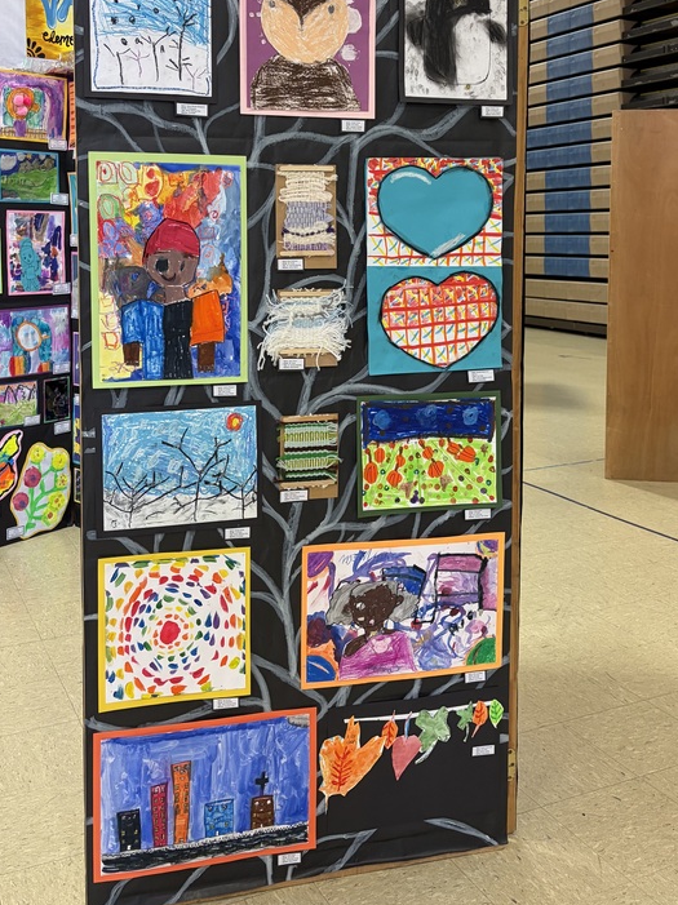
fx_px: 993
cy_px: 292
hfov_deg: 37.7
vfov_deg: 48.1
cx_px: 331
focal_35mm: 38
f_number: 1.6
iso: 125
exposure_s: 1/60
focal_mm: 5.96
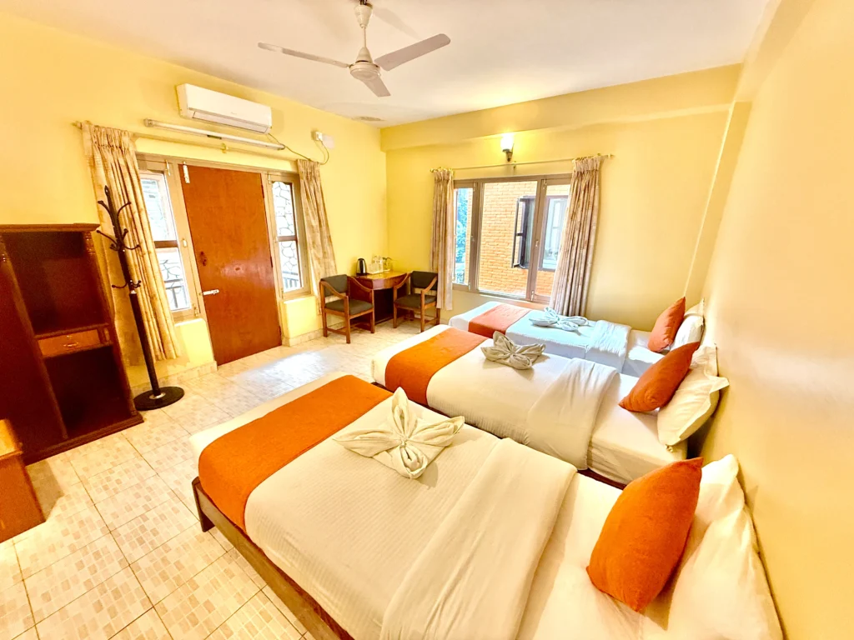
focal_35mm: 14
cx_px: 427
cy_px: 320
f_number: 2.2
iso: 250
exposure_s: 1/50
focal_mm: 2.22
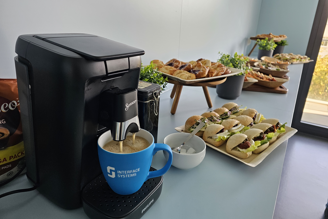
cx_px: 164
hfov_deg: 73.7
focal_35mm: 24
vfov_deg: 53.1
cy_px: 100
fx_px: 219
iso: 160
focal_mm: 6.3
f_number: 1.7
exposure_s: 1/180
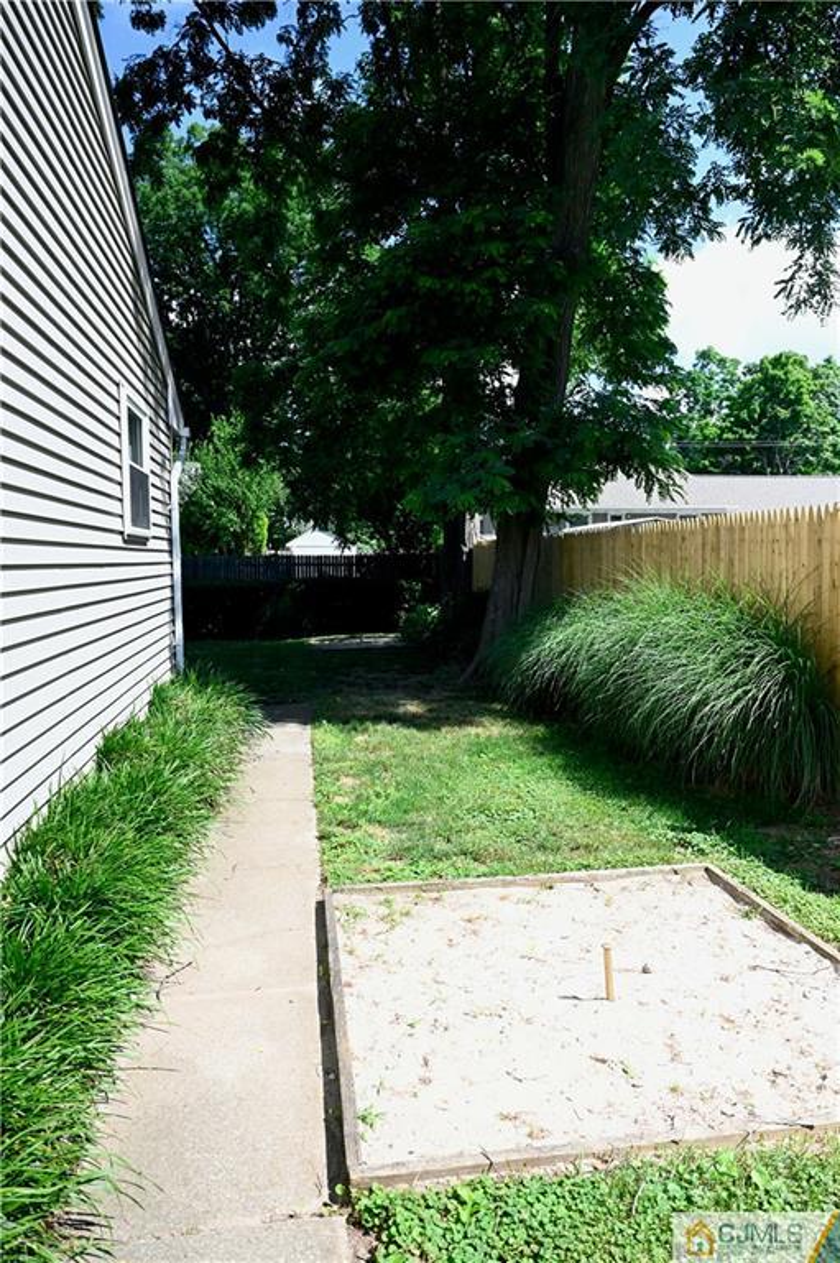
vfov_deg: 73.8
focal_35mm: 24
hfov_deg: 53.1
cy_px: 632
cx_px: 420
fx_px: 841
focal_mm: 24
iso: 3200
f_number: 5
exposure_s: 1/8000
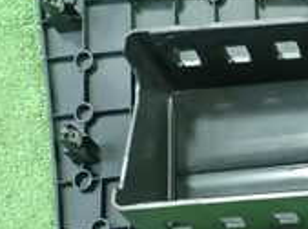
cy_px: 134
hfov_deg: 19.0
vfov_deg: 16.5
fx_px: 790
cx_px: 479
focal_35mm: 89
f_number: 2
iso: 500
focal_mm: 4.5
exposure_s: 1/30
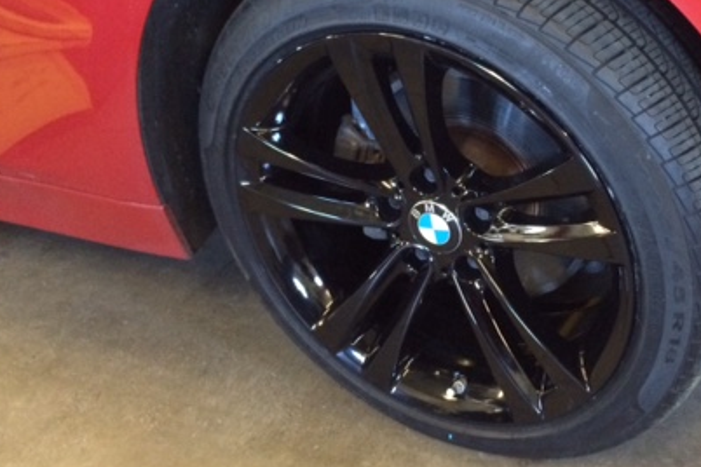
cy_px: 166
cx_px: 476
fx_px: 935
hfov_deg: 40.5
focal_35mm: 48
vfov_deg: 27.9
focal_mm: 4.15
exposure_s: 1/15
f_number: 2.2
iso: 500
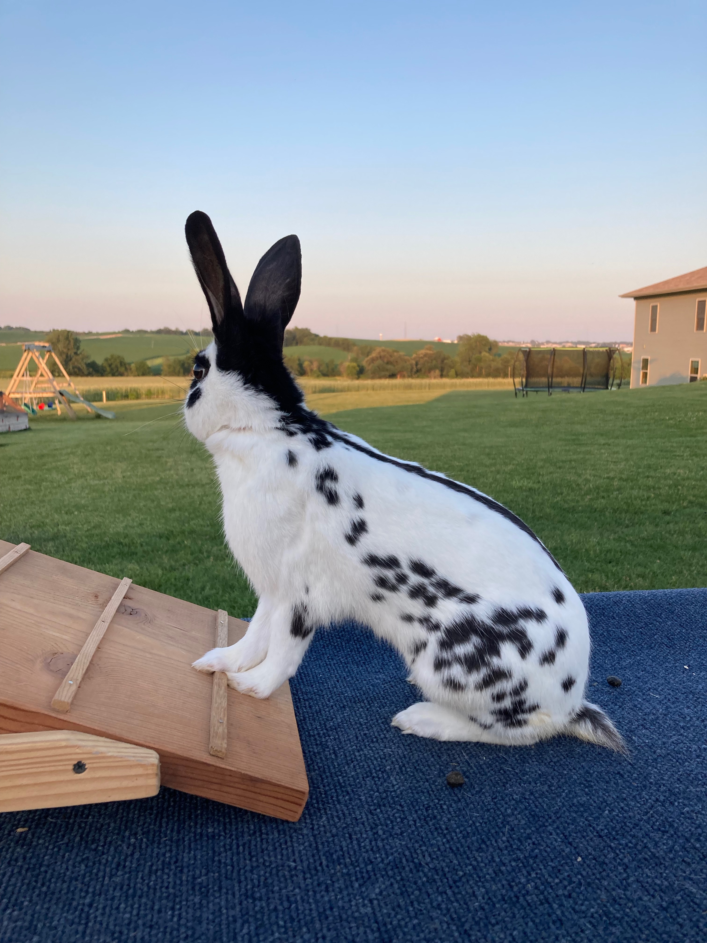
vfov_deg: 63.4
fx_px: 762
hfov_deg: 49.7
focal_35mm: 28
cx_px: 354
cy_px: 472
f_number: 1.8
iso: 20
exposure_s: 1/384
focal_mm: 3.99
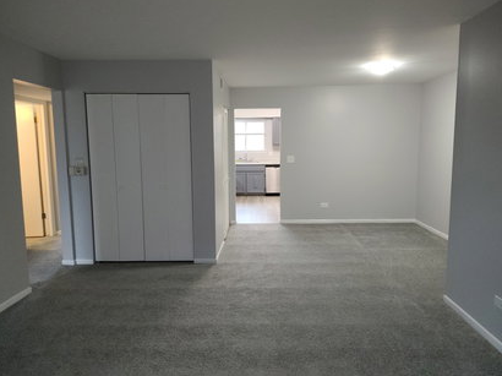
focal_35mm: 25
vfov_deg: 54.8
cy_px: 181
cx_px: 254
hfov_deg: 69.4
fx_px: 362
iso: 618
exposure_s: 1/60
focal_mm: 5.56
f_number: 1.8
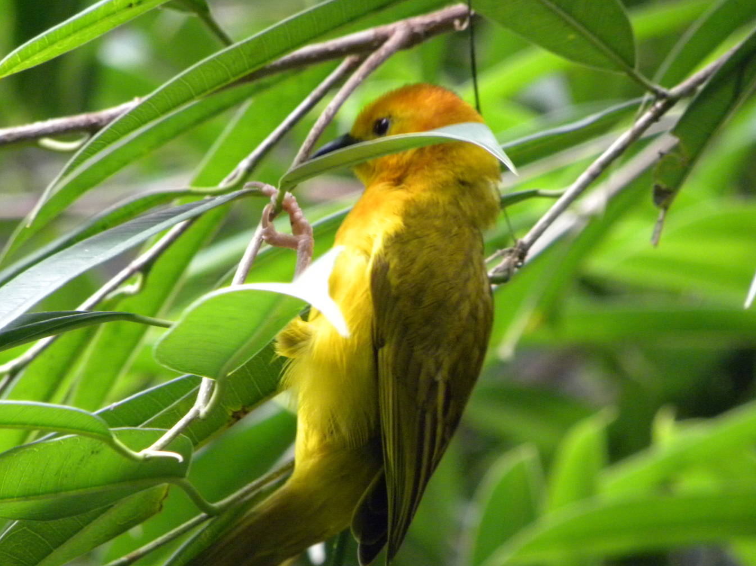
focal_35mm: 744
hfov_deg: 2.7
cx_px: 342
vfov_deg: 2.0
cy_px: 328
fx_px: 16246
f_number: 5
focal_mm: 110.4
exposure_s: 1/58.4
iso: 400
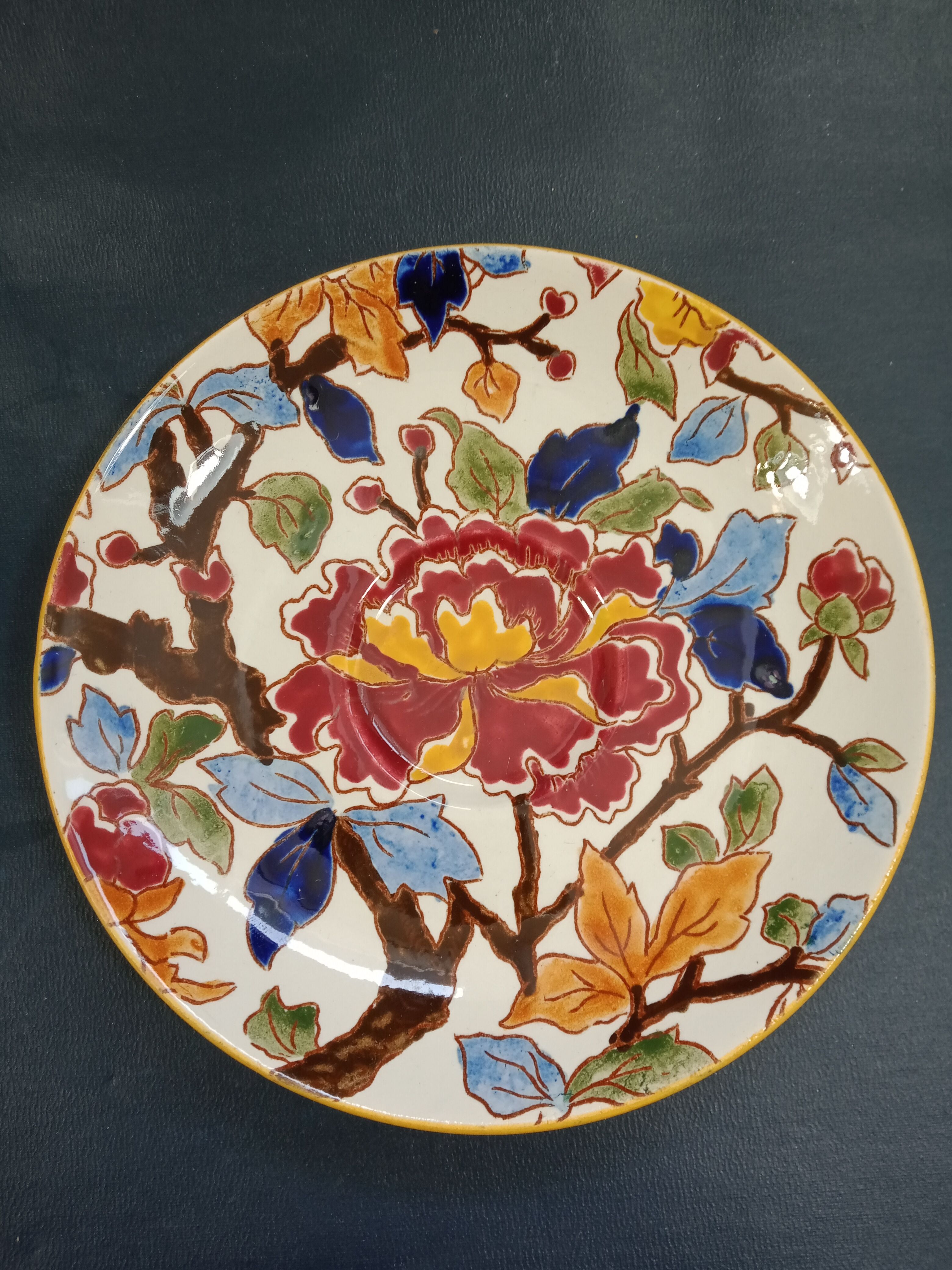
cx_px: 476
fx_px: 990
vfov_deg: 65.3
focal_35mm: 27
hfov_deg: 51.4
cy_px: 635
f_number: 2
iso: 161
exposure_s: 1/50
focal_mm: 3.54
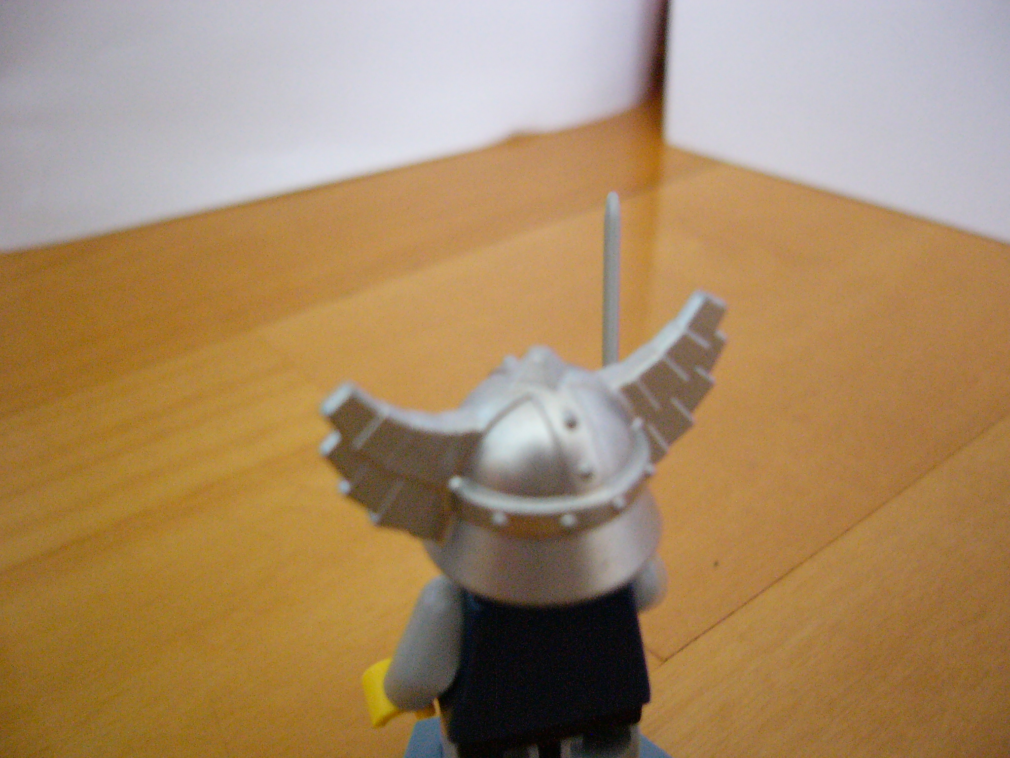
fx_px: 1021
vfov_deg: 40.7
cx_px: 505
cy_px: 379
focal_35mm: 35
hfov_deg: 52.6
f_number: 2.8
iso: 400
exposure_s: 1/8
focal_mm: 5.8
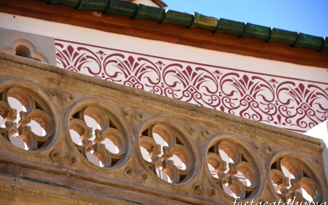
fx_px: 1591
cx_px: 164
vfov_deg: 7.4
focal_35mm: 178
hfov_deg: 11.8
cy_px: 106
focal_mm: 116
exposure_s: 1/640
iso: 250
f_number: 6.3
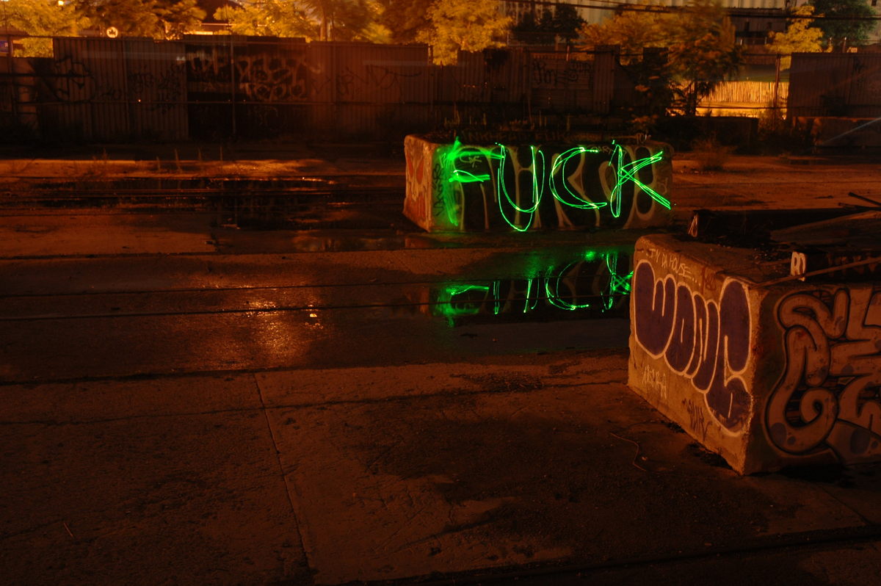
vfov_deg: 30.8
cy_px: 293
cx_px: 440
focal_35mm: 44
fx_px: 1064
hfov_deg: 45.0
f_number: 4
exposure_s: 20
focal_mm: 29
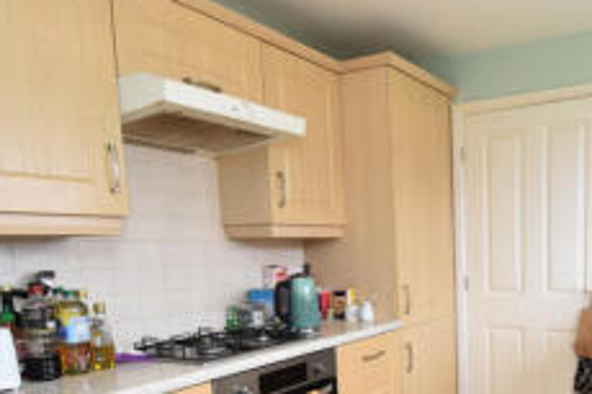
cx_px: 466
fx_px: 509
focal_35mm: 31
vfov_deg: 40.7
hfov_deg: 56.4
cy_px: 308
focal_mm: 10
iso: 640
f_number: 3.5
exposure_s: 1/250
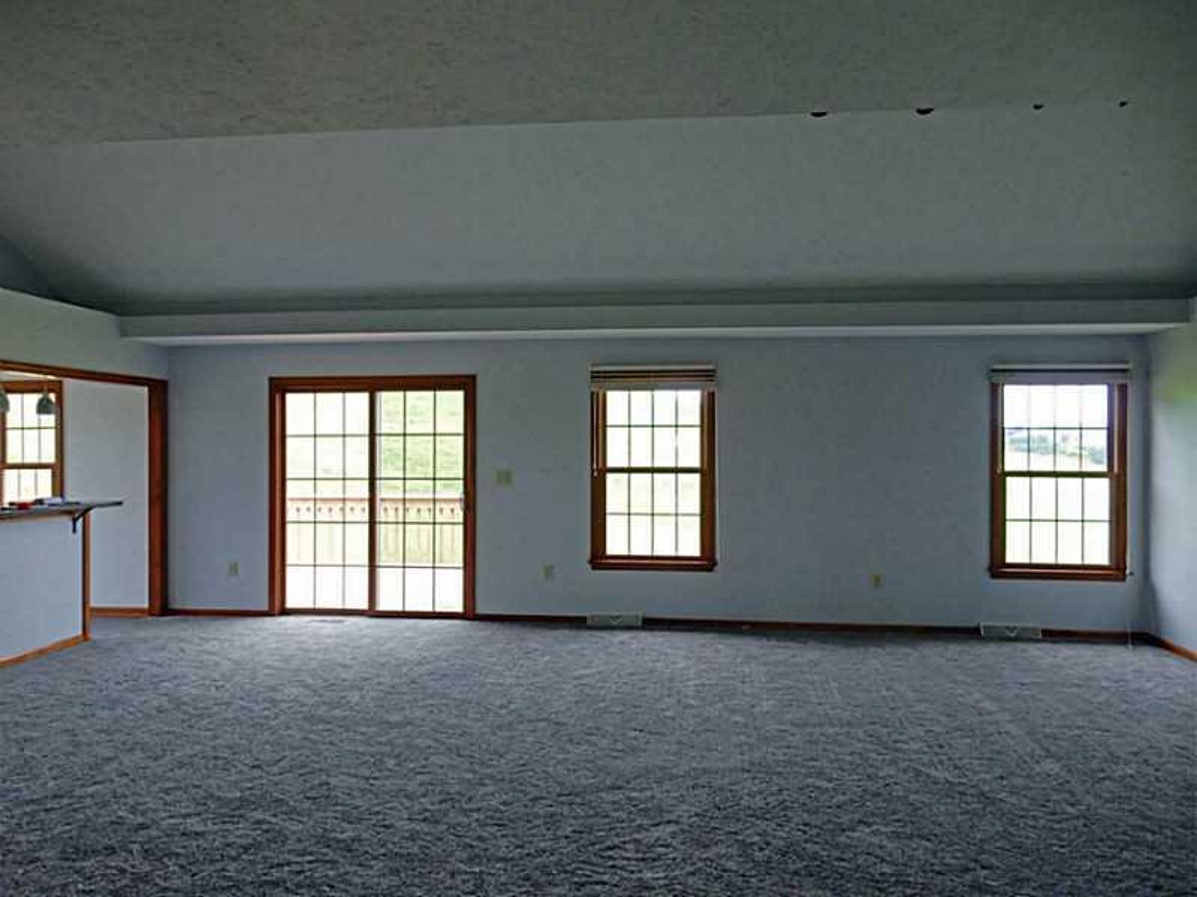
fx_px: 864
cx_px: 598
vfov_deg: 54.9
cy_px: 448
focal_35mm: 25
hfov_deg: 69.4
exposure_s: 1/80
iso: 125
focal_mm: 4.5
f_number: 3.7
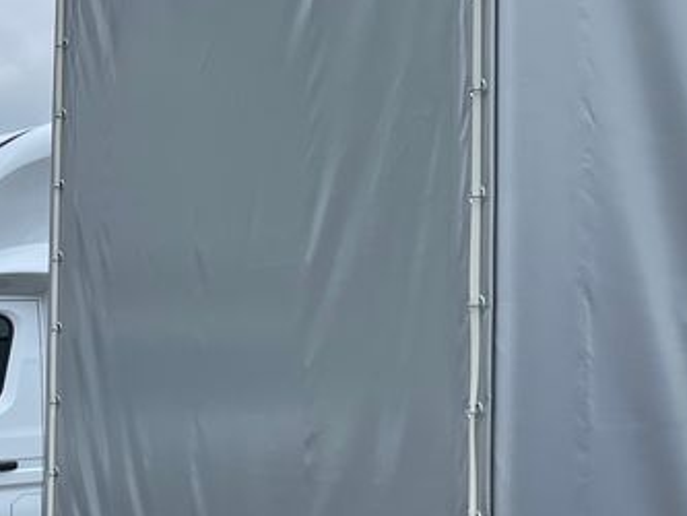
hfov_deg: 22.4
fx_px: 1588
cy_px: 289
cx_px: 842
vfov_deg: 18.4
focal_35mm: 80
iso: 50
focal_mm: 5.1
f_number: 1.6
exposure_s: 1/1422
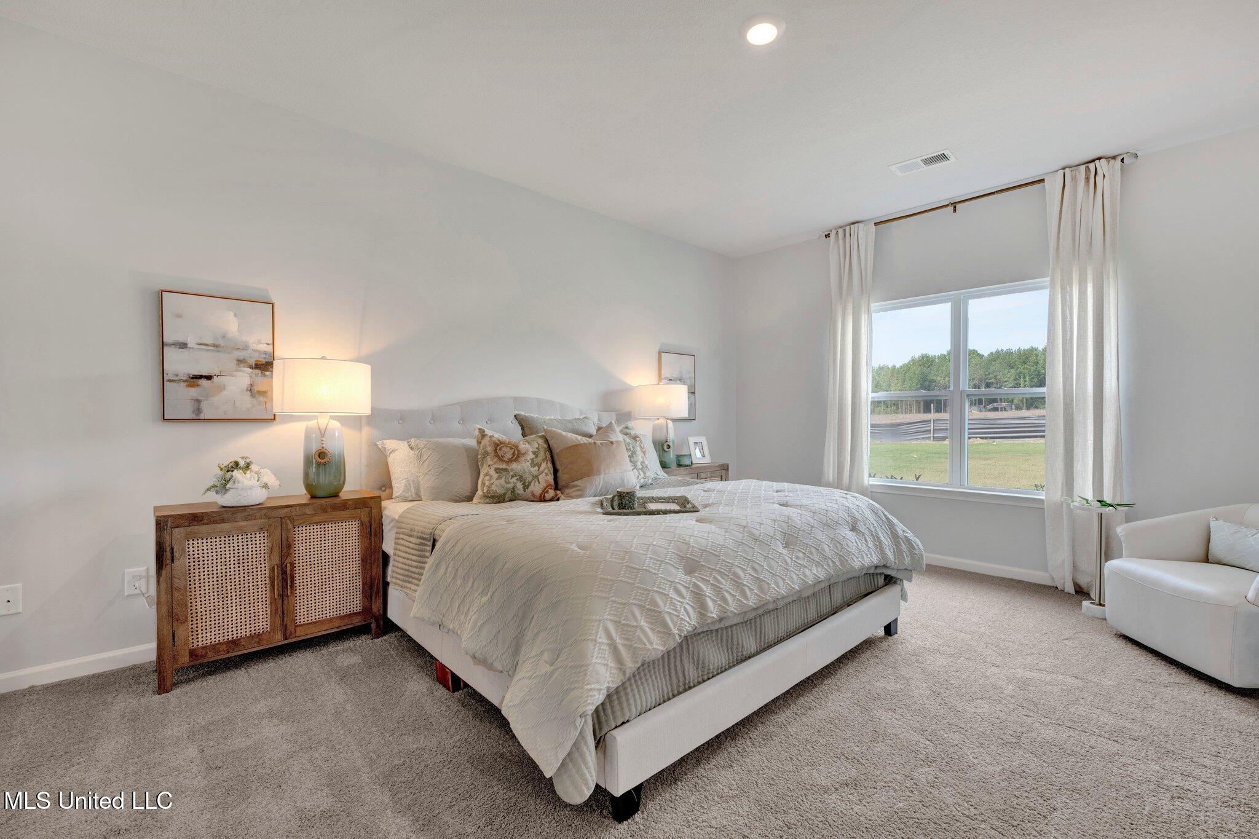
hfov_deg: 99.3
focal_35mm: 15
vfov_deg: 76.2
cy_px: 420
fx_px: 535
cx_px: 630
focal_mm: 15.3
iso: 400
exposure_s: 1/25
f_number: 8
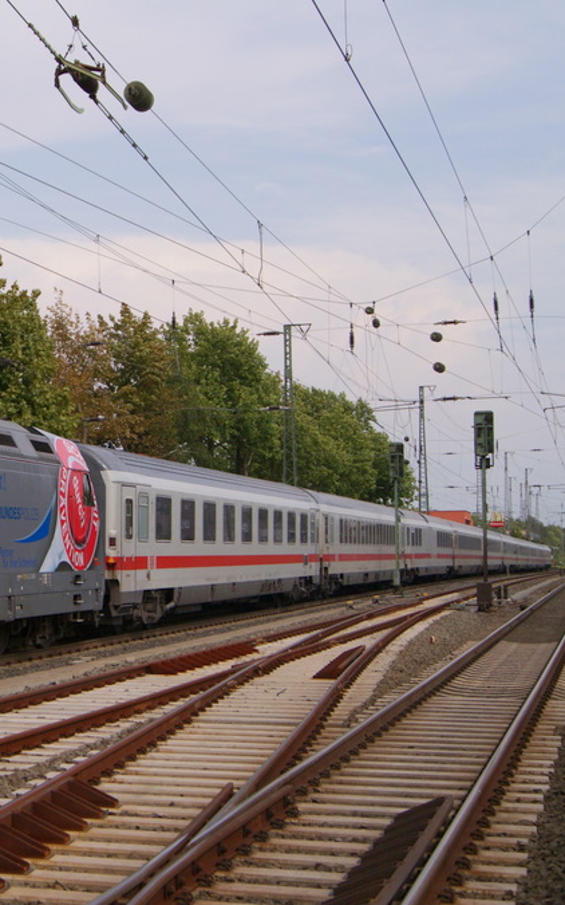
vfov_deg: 31.5
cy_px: 449
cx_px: -62
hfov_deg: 19.2
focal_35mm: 65
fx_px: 1601
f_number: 10
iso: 200
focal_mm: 28
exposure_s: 1/1000
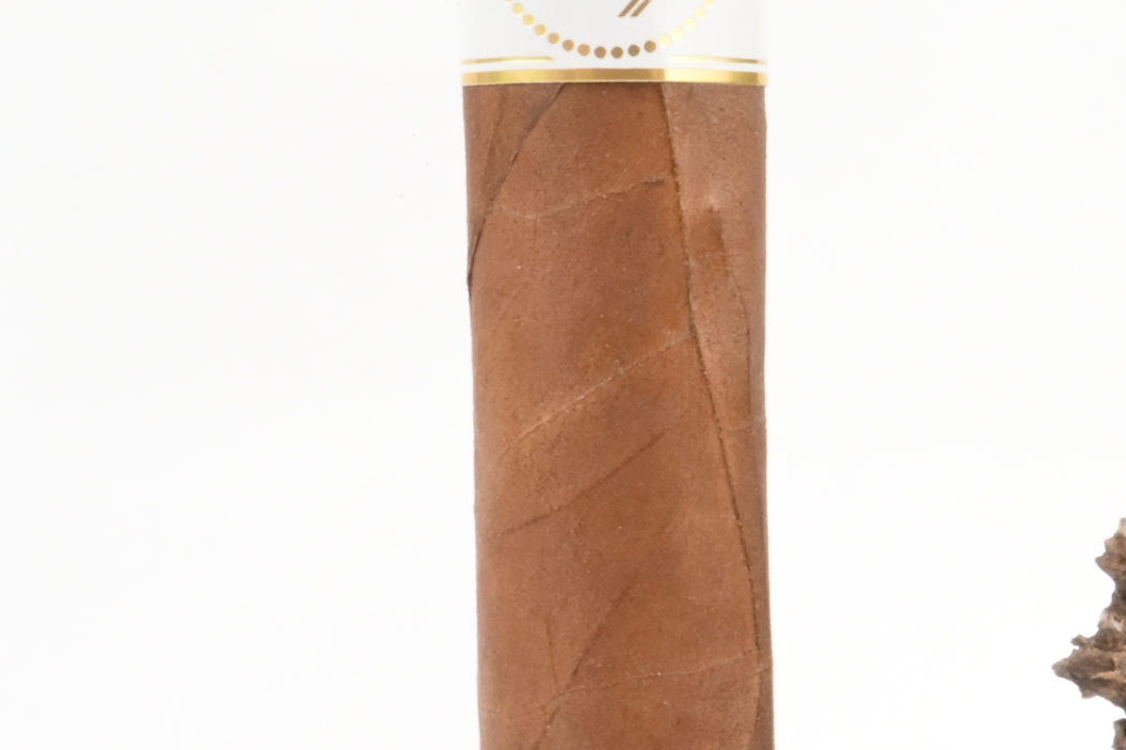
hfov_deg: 21.2
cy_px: 589
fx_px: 2971
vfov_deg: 14.3
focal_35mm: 95
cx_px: 915
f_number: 22
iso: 640
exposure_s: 1/15
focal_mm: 16
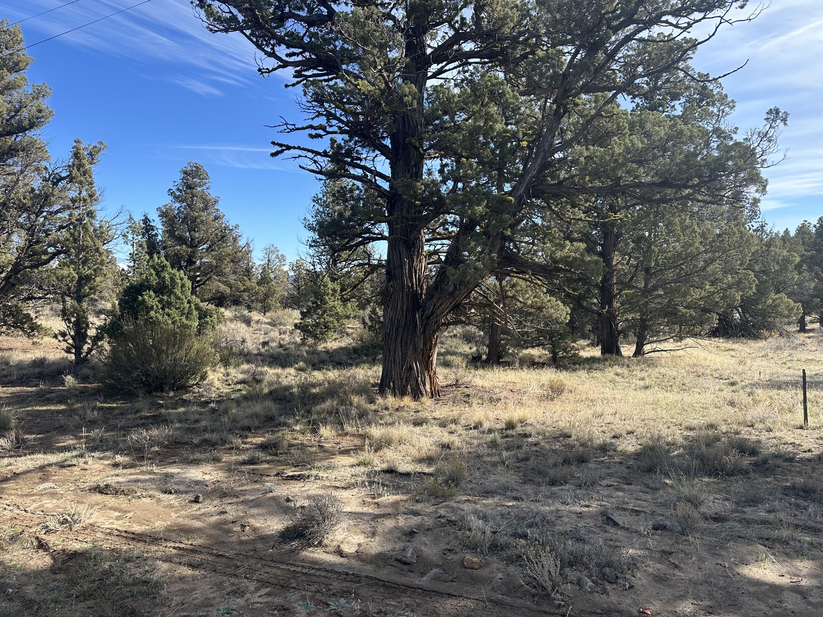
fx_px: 571
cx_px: 412
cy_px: 308
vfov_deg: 56.8
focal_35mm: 24
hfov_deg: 71.6
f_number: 1.78
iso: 80
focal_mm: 6.86
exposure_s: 1/1664
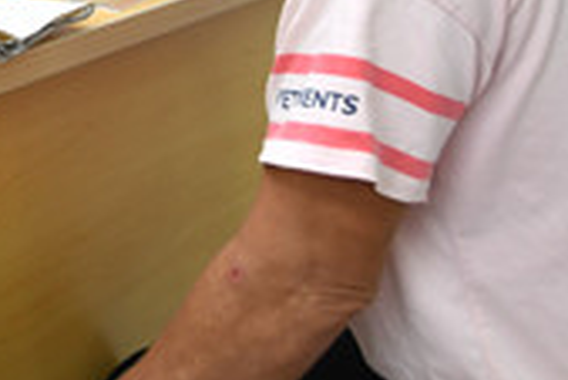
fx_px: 1848
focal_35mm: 117
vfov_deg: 11.1
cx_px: -195
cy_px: -257
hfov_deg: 16.4
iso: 500
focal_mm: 22
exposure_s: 1/125
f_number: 3.8
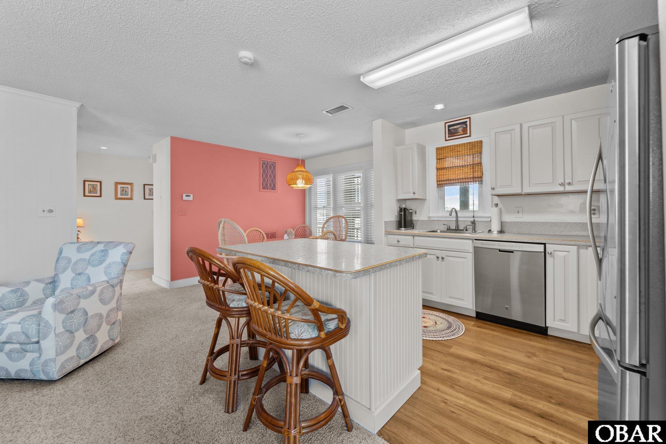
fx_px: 259
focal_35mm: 14
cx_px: 333
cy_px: 222
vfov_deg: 81.2
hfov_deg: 104.3
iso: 100
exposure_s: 1/1.25
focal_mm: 14
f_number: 8
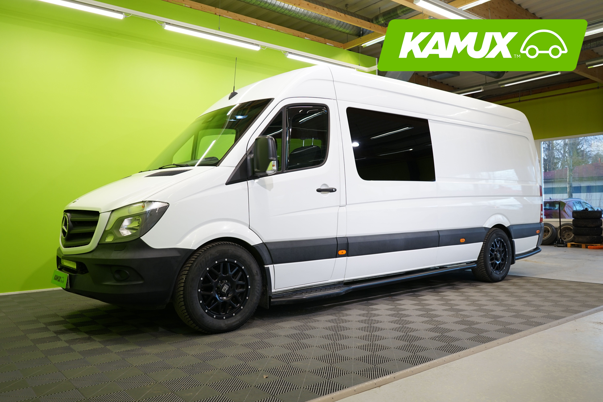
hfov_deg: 61.9
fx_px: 502
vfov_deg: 43.6
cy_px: 201
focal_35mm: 30
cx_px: 302
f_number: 5
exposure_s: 1/30
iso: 400
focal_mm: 30
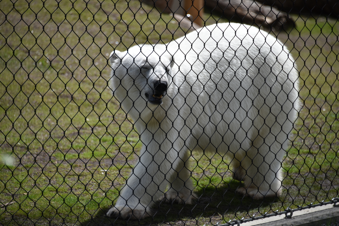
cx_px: 170
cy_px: 113
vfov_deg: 5.5
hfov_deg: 8.2
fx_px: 2355
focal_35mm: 250
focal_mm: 250
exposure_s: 1/500
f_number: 6.3
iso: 100
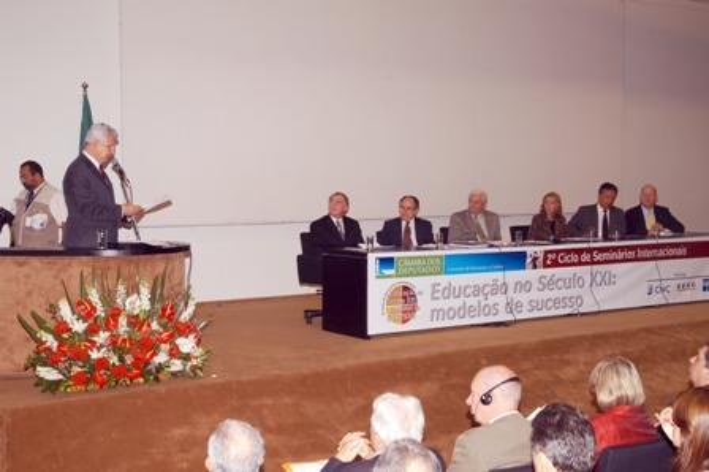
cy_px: 236
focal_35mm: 51
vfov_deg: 26.4
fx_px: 1004
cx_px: 354
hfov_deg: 38.9
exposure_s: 1/60
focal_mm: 34
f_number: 5.6
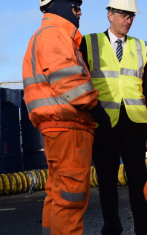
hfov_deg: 14.6
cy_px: 111
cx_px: 183
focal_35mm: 86
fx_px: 552
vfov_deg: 24.1
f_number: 9
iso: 200
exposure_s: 1/320
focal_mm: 30
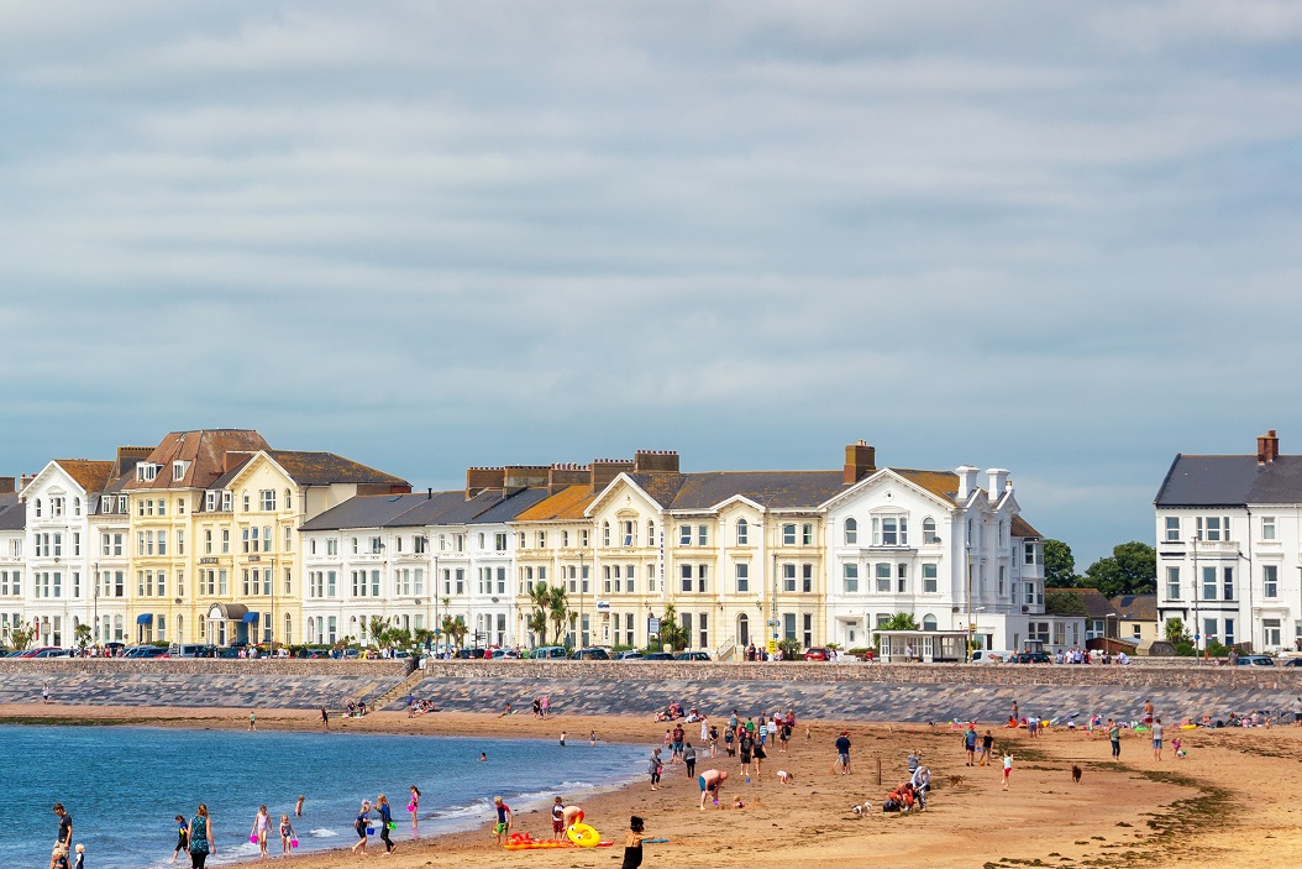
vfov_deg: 6.7
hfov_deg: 10.0
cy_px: 311
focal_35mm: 204
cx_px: 189
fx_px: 7378
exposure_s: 1/640
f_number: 10
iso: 160
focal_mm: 112
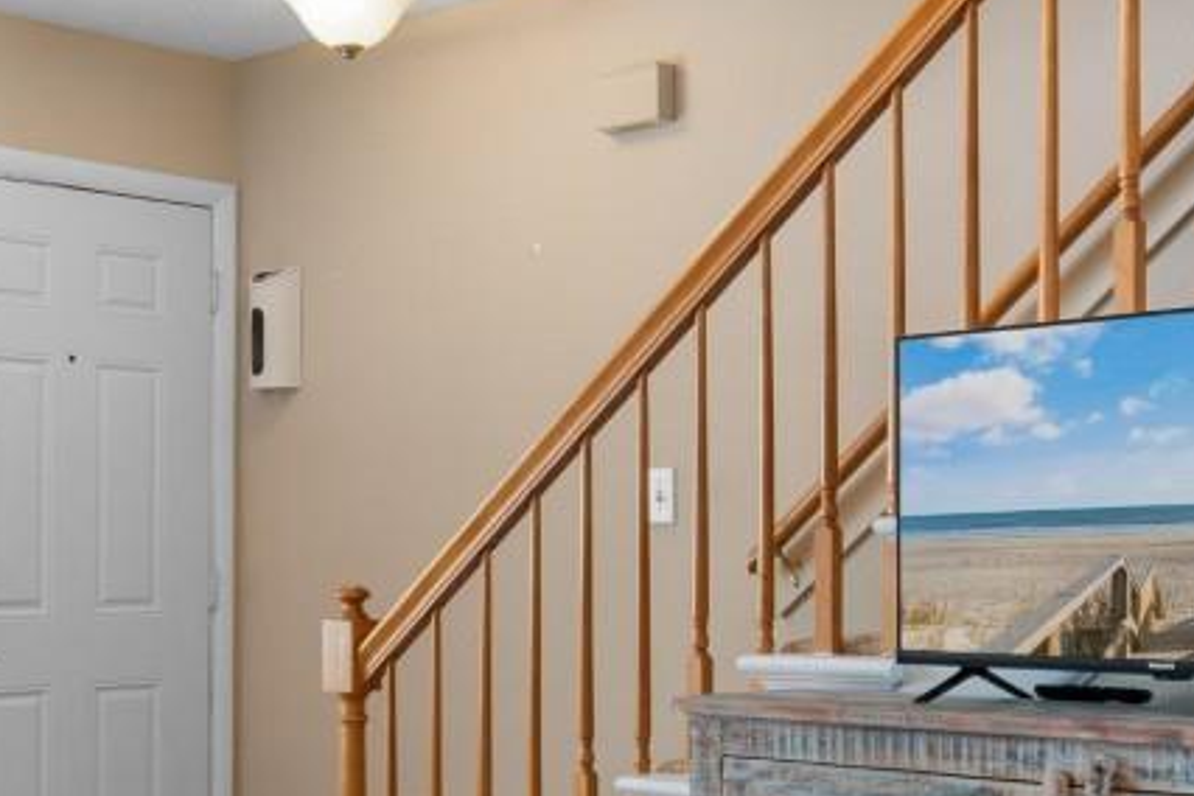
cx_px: 325
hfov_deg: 34.4
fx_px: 1890
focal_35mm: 57
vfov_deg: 23.6
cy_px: 547
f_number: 4.5
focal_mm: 10
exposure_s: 1/6
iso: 100
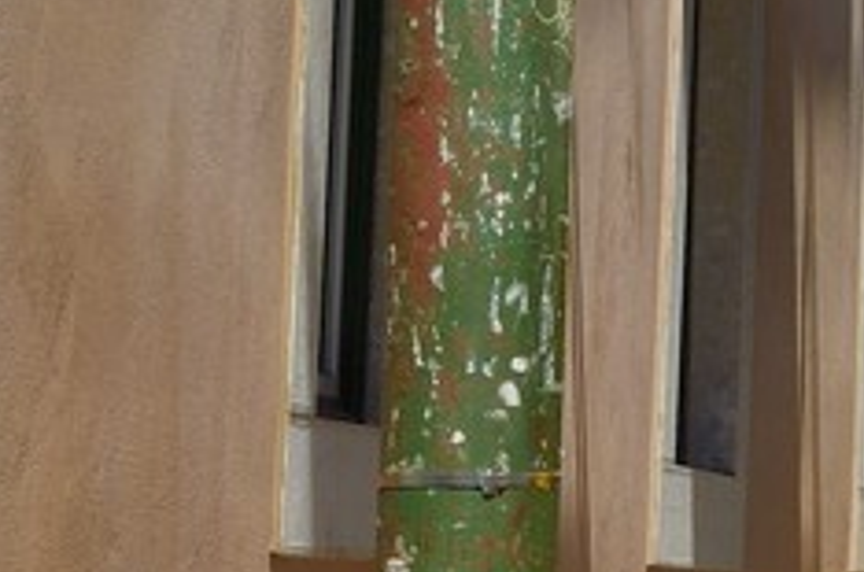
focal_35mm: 274
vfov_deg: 5.0
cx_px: 2289
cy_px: -310
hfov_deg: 7.0
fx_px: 6563
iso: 200
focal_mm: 40
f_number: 14
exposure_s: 1/320
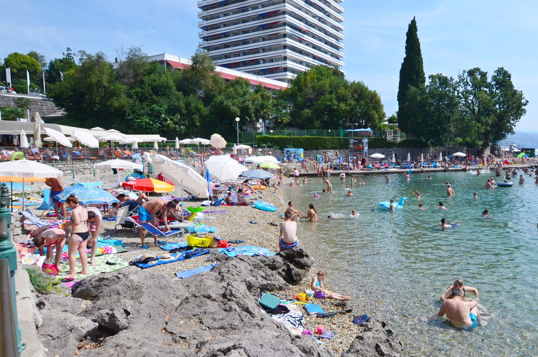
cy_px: 182
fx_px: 358
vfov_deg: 52.9
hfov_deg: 71.8
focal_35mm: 24
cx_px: 355
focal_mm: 10
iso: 100
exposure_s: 1/250
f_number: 8
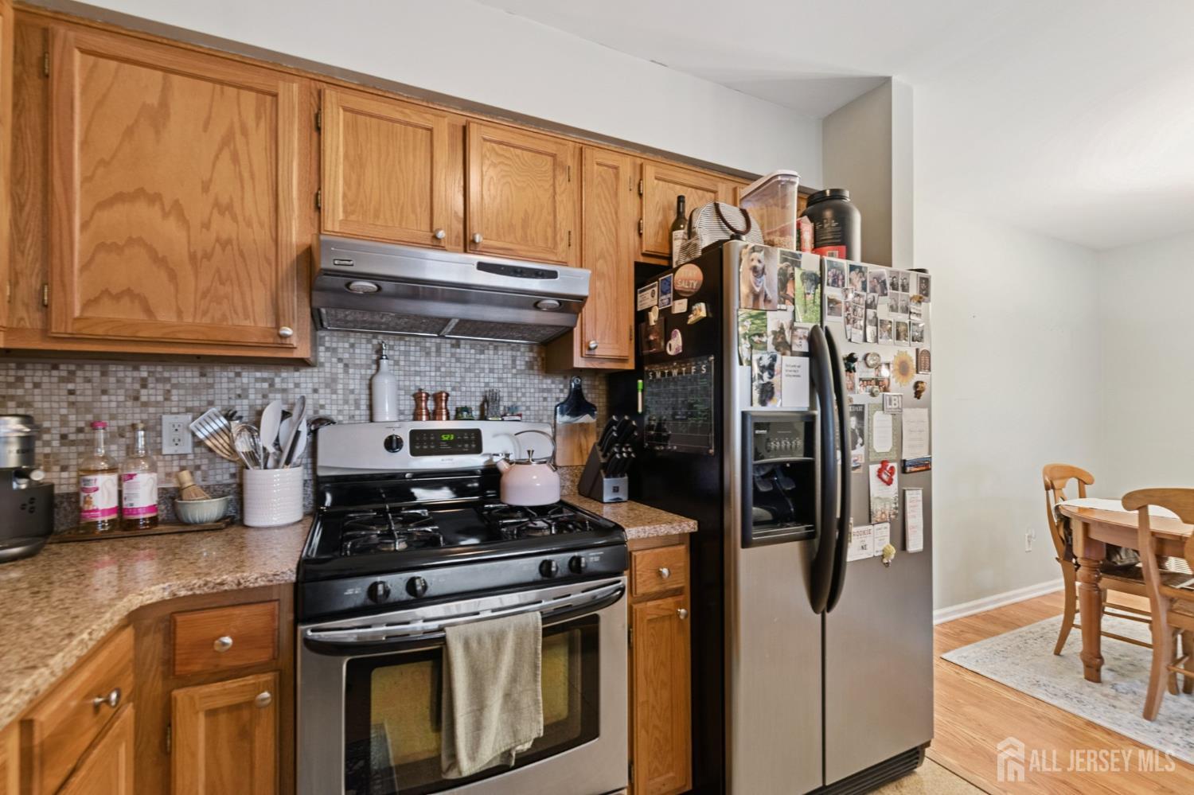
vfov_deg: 77.3
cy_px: 398
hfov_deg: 100.4
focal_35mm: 15
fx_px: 497
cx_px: 597
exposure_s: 1/8
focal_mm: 15
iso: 640
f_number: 7.1
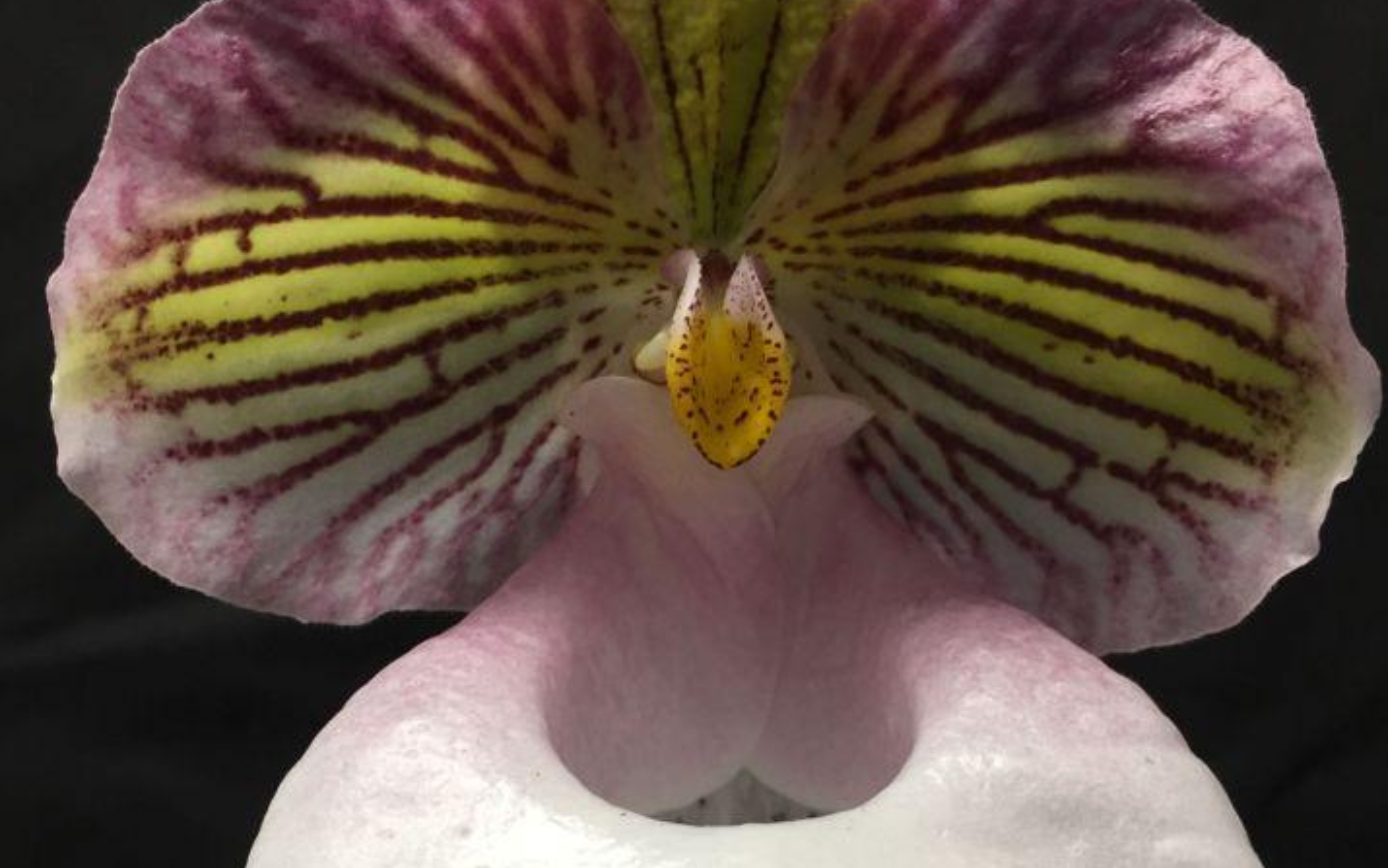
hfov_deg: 45.2
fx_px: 1665
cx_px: 650
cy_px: 625
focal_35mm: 44
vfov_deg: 28.9
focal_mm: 4.15
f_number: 2.2
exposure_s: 1/33
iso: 100
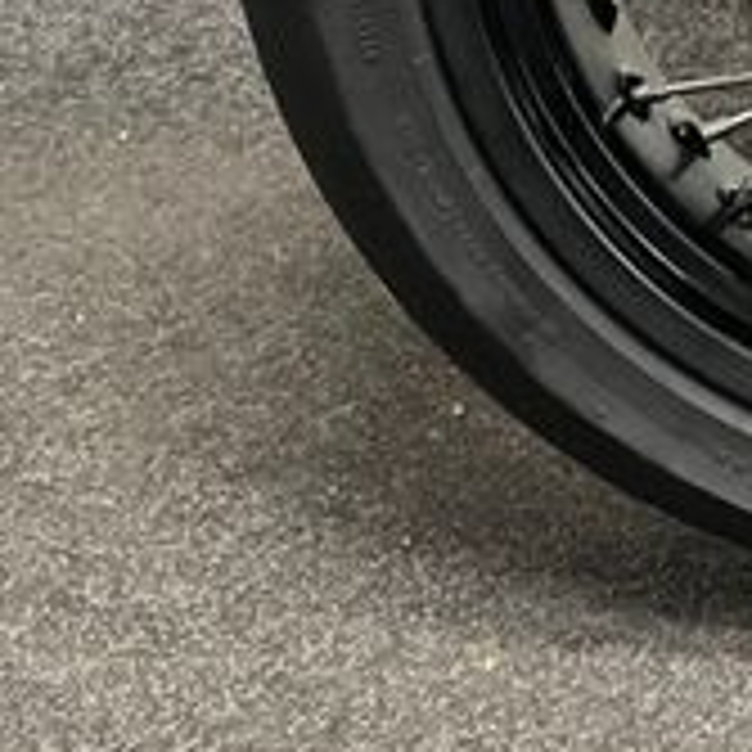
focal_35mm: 88
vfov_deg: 18.8
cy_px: -122
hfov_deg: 17.2
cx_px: 1225
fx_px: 2163
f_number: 1.6
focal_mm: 5.1
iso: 250
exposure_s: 1/50
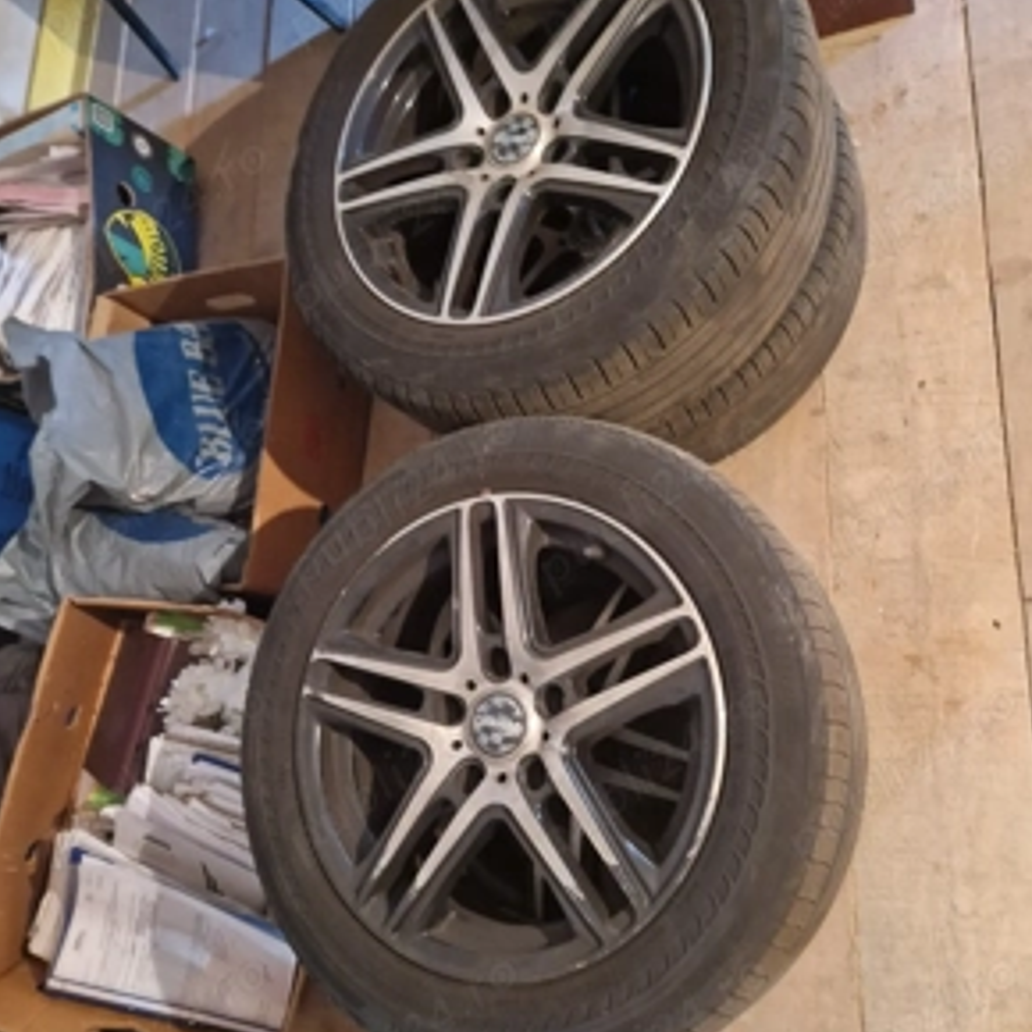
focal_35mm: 28
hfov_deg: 57.3
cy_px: 559
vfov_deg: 57.2
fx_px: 944
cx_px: 527
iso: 800
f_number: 1.8
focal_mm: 5.4
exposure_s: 1/25
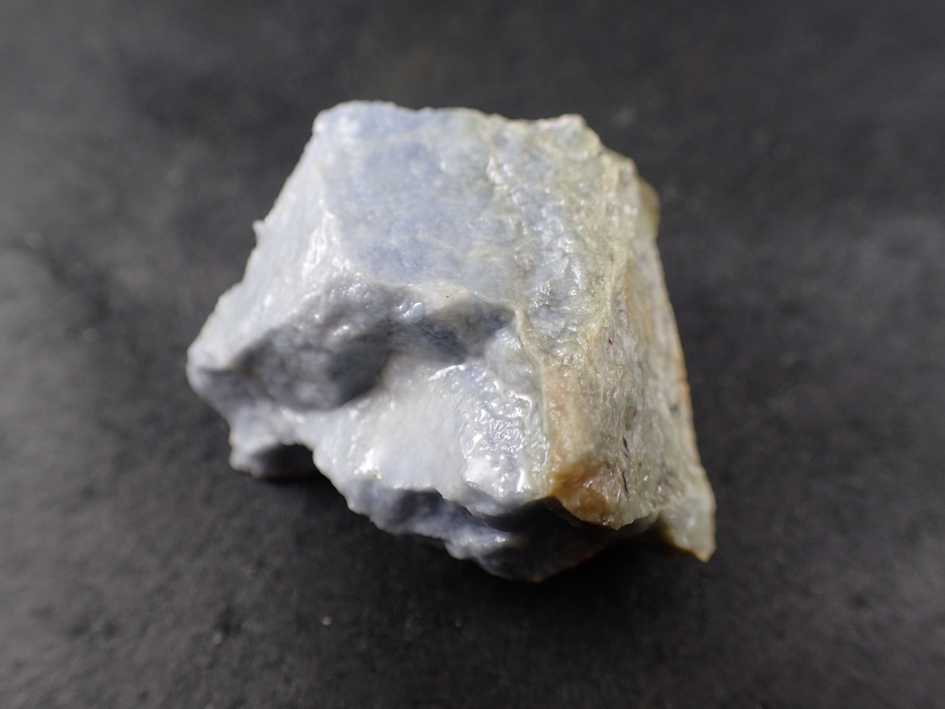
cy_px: 354
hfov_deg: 60.0
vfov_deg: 46.8
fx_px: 819
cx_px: 472
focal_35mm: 30
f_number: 2.3
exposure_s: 1/125
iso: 100
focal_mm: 5.5
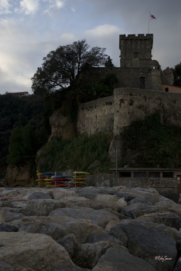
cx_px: 90
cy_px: 136
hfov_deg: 22.6
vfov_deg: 33.4
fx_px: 452
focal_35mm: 60
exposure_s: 1/400
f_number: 5.6
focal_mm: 40
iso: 100
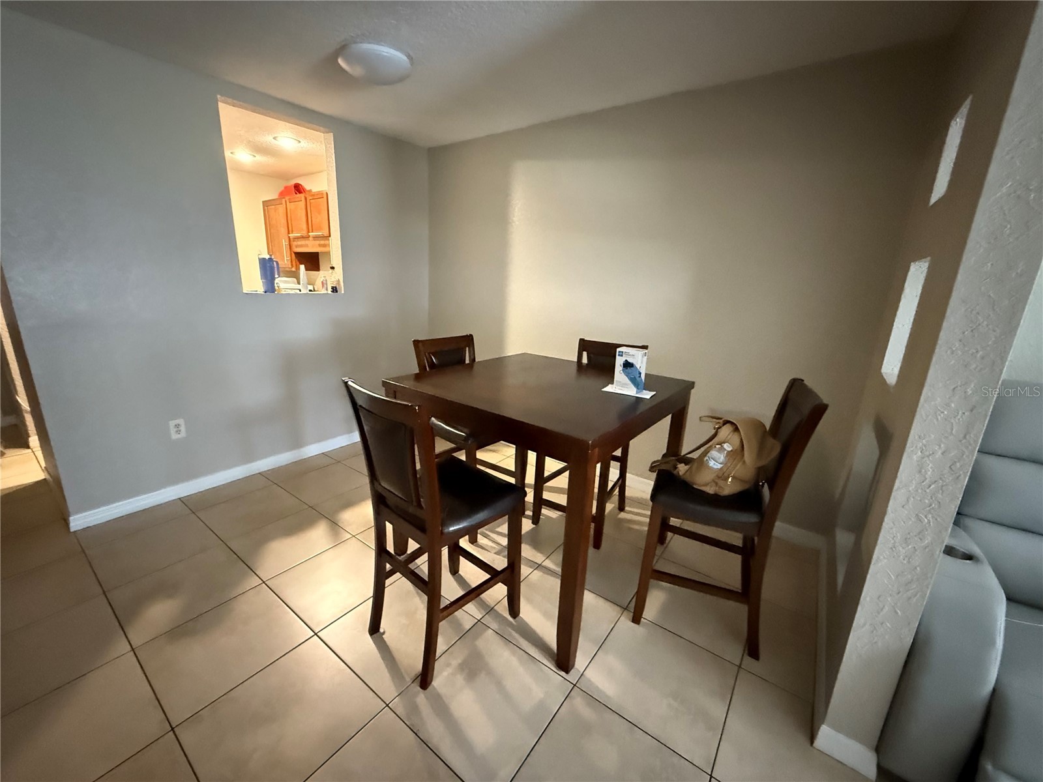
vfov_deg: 85.7
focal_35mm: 14
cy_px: 391
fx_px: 422
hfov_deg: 102.1
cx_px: 522
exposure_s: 1/40
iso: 1600
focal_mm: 2.22
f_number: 2.2
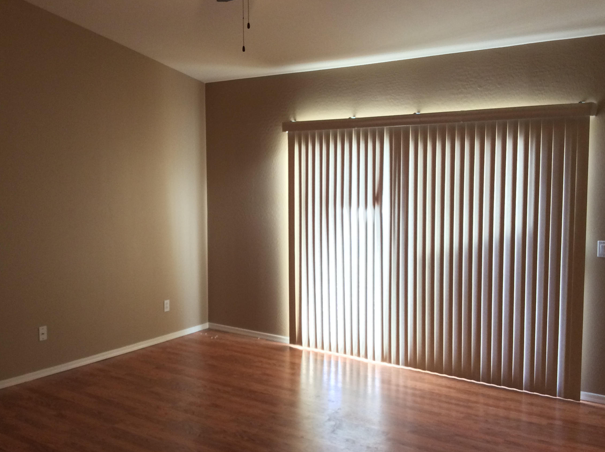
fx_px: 663
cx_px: 287
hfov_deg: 49.0
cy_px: 227
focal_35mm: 38
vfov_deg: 37.6
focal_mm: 3.3
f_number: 2.4
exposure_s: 1/24
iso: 125
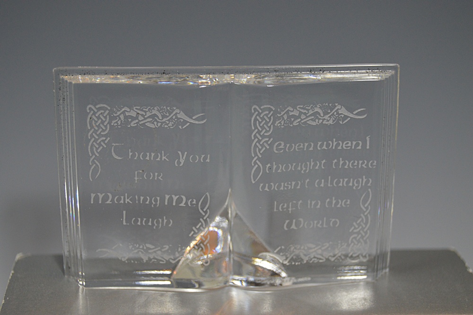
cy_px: 158
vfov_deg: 16.5
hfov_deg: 24.6
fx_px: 1083
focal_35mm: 82
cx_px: 236
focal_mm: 55
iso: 1000
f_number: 5.6
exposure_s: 1/60
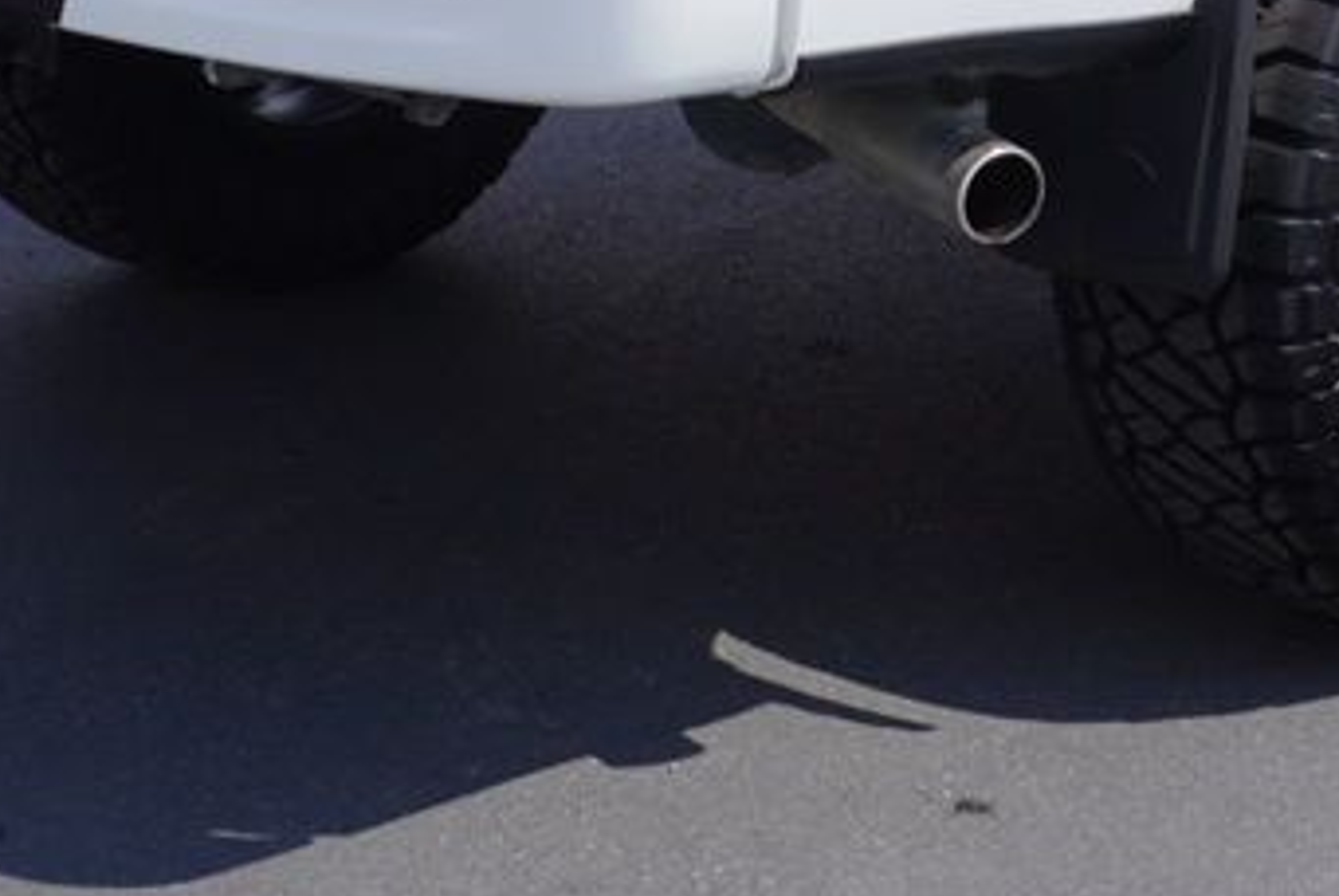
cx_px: 1131
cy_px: -385
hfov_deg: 17.3
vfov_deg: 11.3
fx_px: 4355
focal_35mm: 117
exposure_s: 1/160
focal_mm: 26
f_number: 11
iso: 100
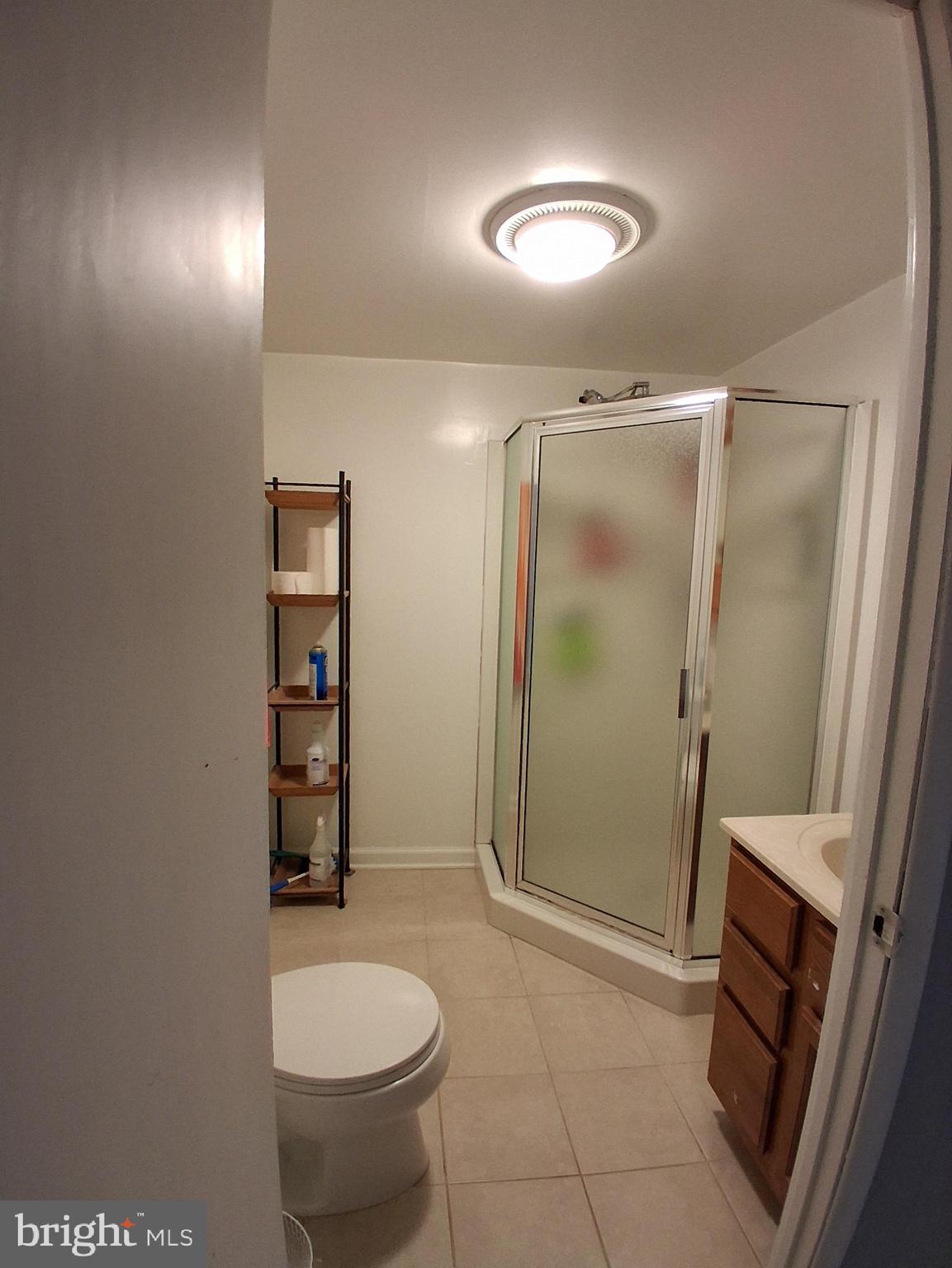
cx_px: 476
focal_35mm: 17
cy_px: 634
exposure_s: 1/40
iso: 250
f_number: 2.2
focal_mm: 1.4
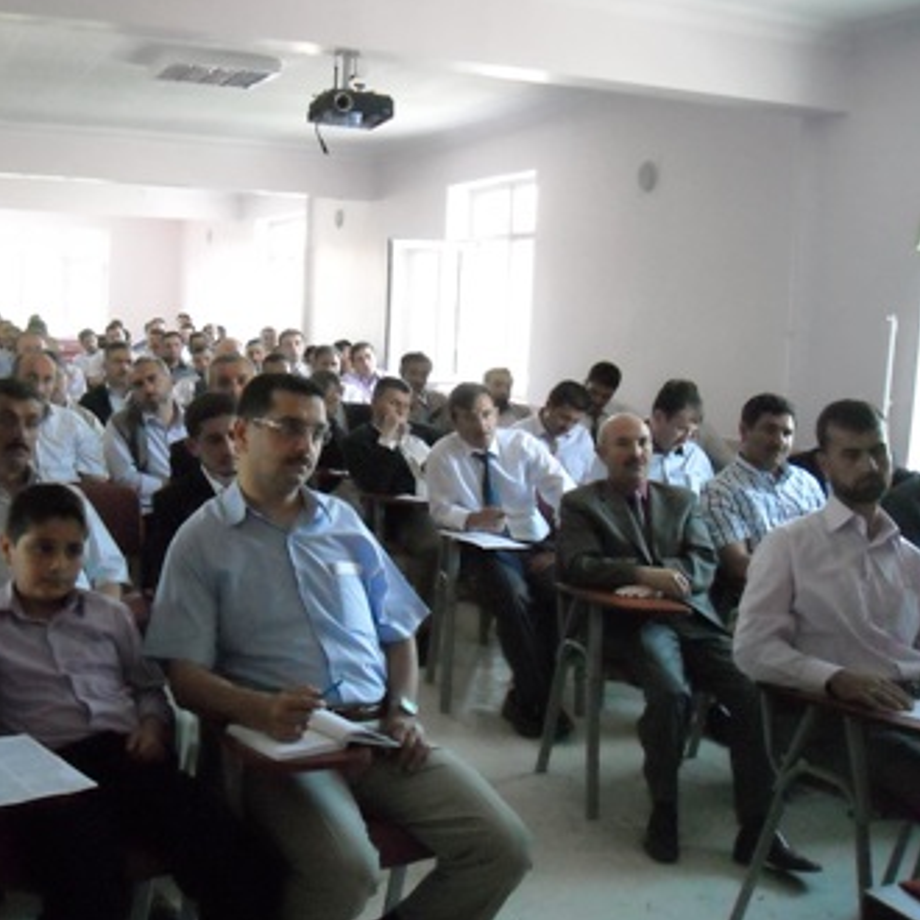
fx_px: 1263
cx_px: 298
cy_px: 457
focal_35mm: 42
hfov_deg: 39.5
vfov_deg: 40.0
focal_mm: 5.7
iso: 800
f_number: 2.8
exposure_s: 1/125
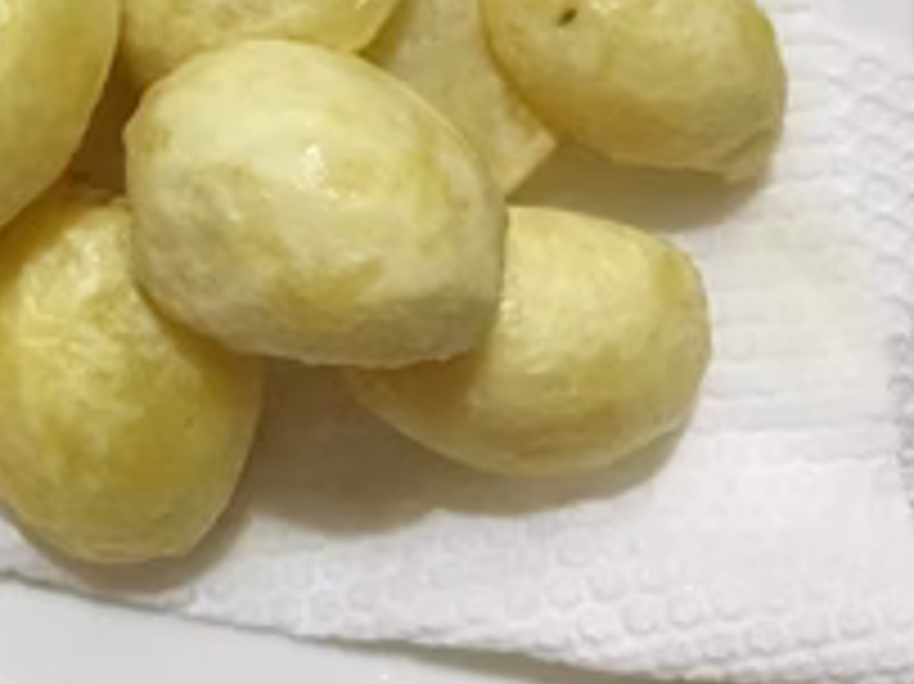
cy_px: 36
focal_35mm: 61
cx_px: 72
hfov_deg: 30.2
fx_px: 1610
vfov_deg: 23.2
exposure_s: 1/30
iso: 250
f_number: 2.4
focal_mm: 3.3
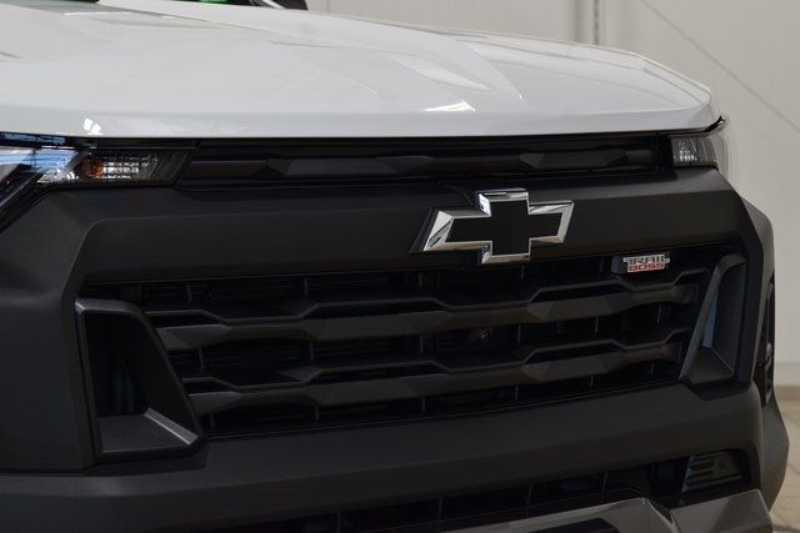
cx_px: 400
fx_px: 2334
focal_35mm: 105
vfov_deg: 13.0
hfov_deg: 19.5
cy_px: 266
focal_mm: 70
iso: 560
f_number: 7.1
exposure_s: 1/30
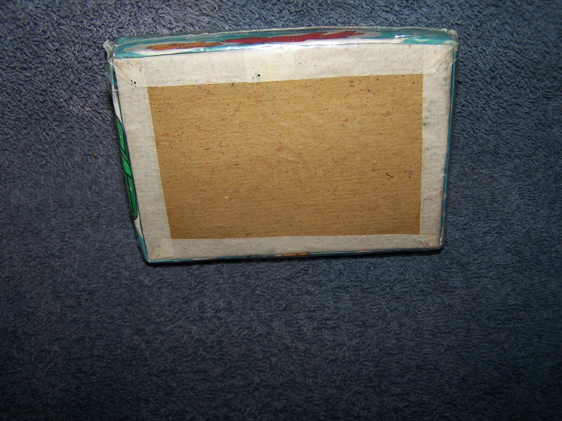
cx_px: 281
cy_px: 210
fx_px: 617
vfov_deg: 37.7
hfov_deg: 49.0
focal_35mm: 38
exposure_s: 1/60
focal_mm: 6.3
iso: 80
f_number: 2.8
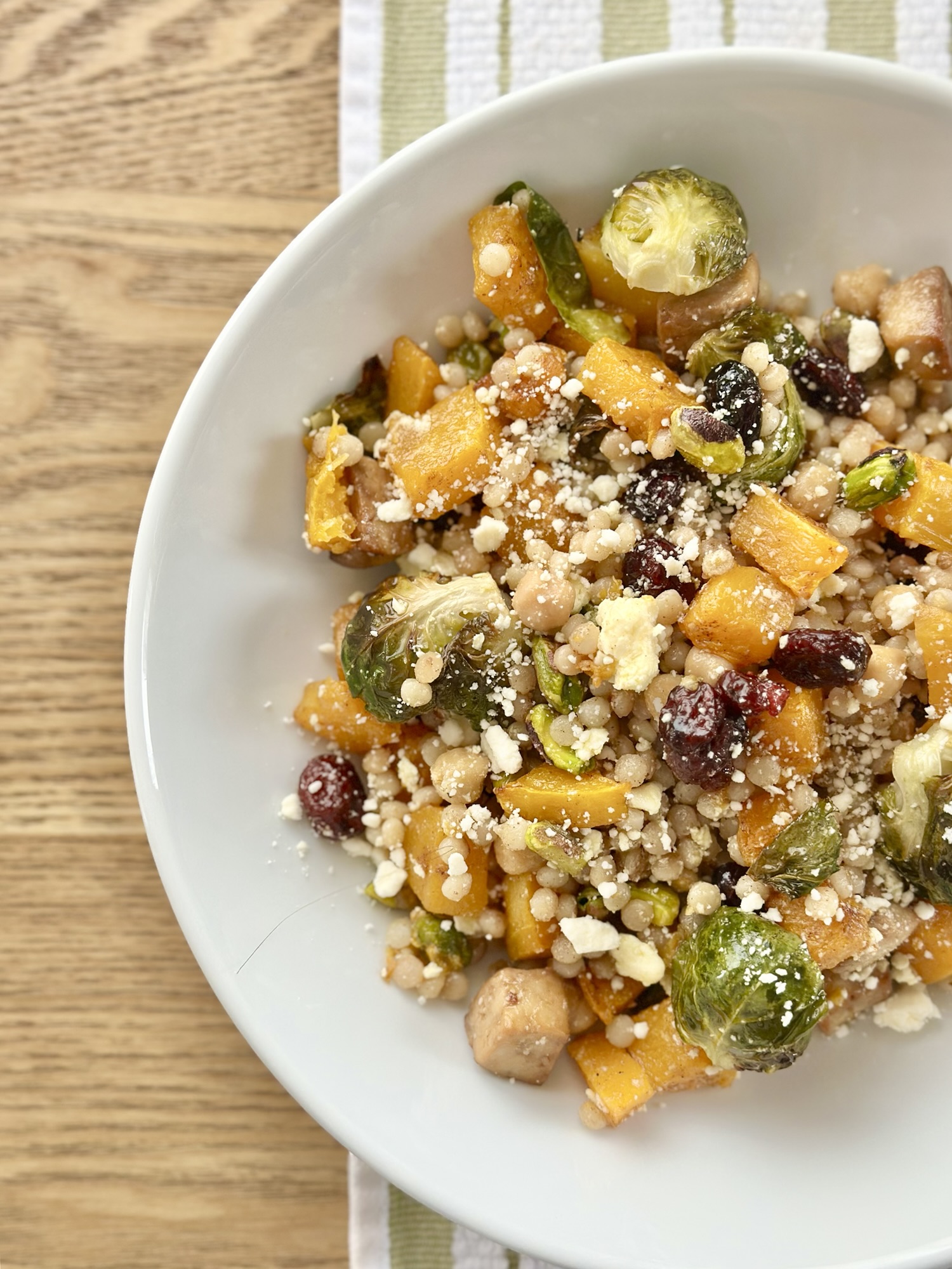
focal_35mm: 48
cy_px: 634
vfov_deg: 39.7
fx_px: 1760
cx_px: 476
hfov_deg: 30.3
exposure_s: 1/120
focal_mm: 6.86
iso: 125
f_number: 1.78
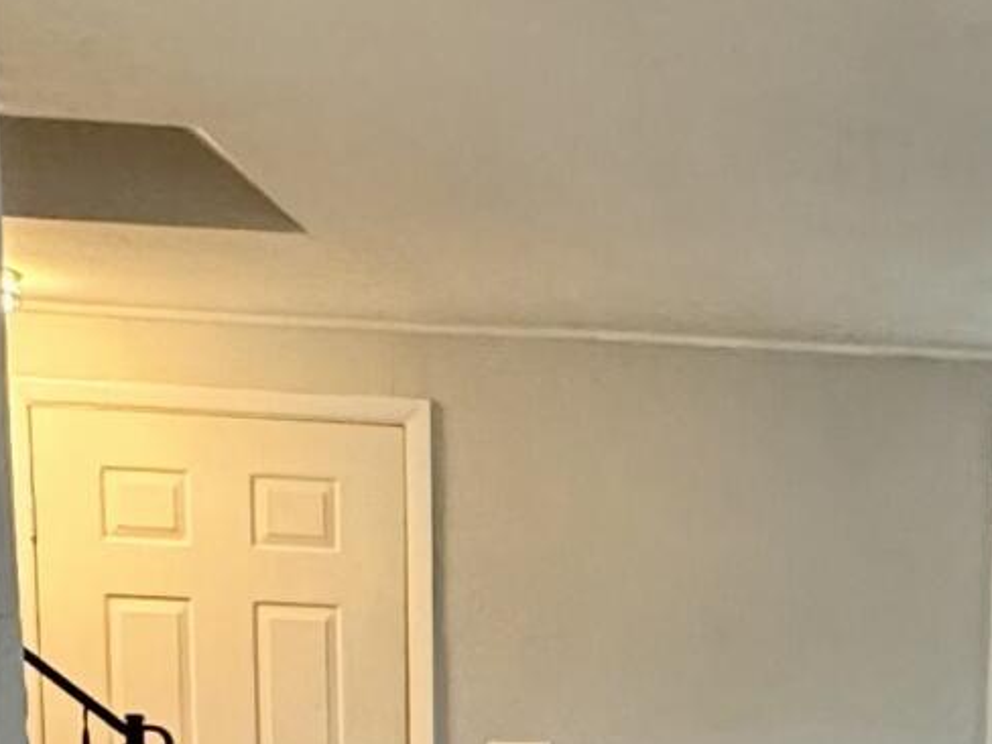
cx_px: 1004
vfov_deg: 15.1
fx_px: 2465
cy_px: 1299
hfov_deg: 21.9
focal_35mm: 86
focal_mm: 2.22
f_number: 2.2
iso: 320
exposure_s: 1/60
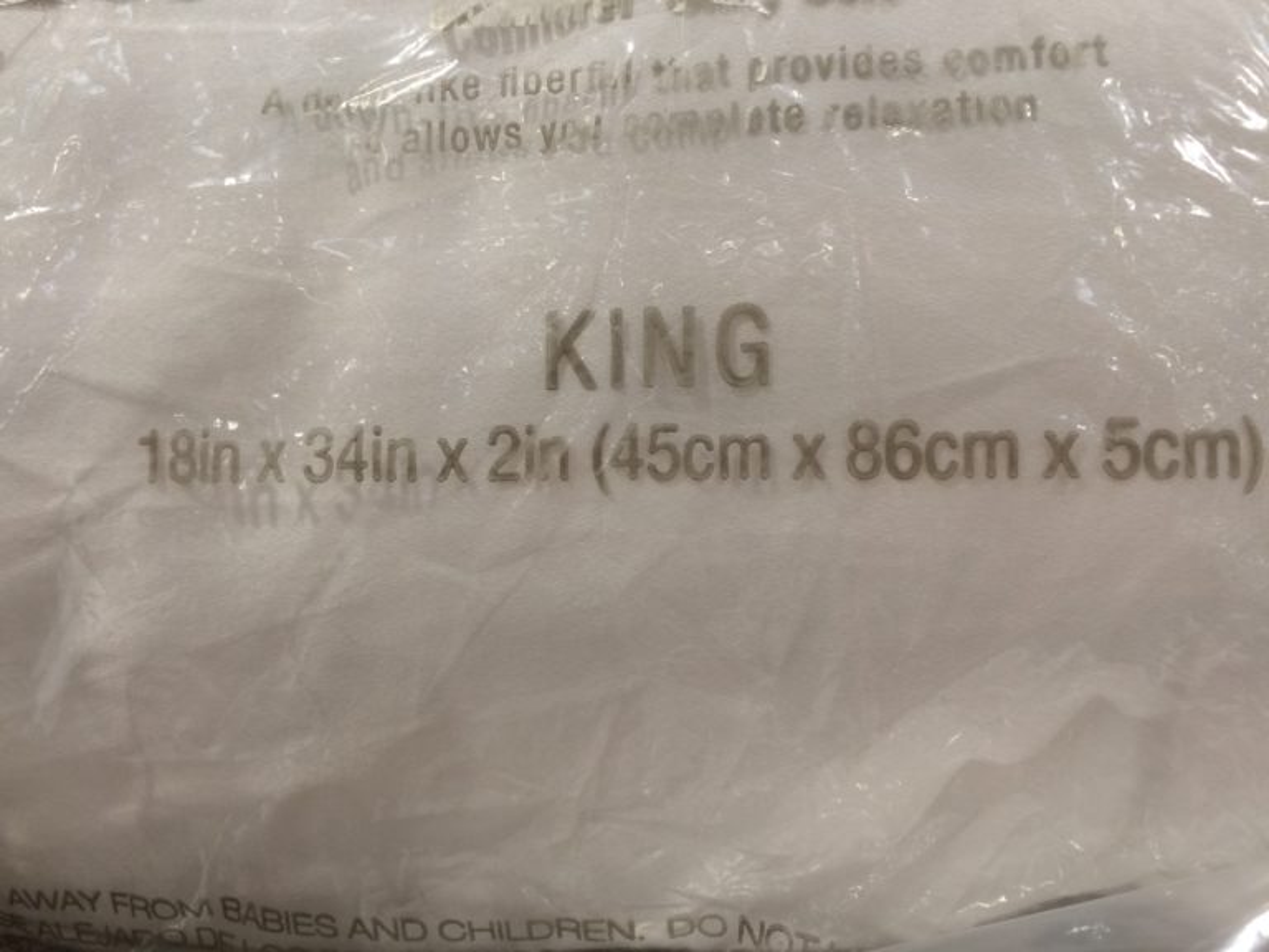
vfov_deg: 48.2
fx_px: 1063
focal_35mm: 29
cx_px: 634
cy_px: 476
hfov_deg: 61.7
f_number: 2.2
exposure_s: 1/33
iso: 50
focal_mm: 4.15
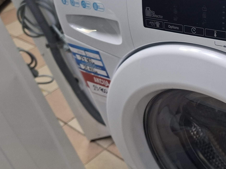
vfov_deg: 27.4
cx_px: 259
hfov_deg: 31.4
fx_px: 346
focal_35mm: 53
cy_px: 63
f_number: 1.8
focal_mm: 5.54
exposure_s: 1/50
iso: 200
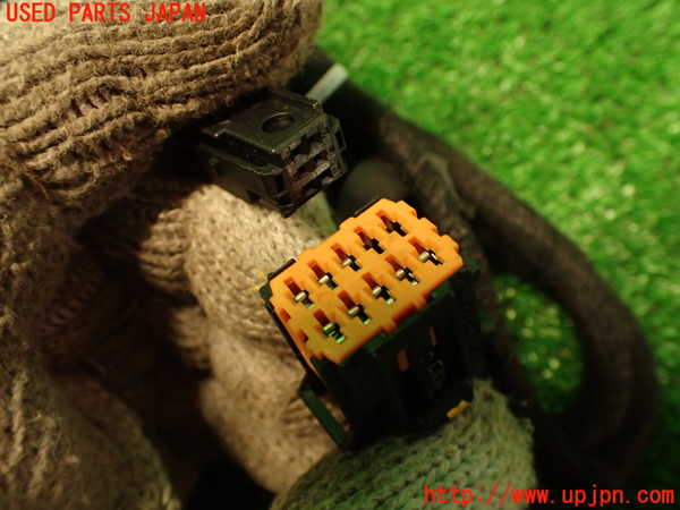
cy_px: 255
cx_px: 340
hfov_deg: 56.8
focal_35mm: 32
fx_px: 629
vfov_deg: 44.2
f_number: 2.4
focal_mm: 5.79
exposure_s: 1/30
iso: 500
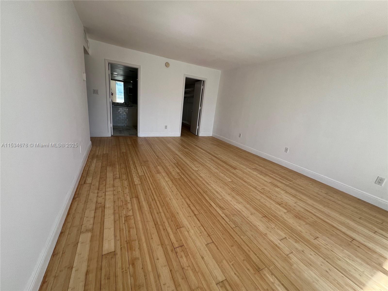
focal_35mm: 13
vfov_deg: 89.9
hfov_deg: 106.2
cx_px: 194
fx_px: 146
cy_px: 146
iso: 32
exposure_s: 1/187
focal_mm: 1.57
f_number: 1.8
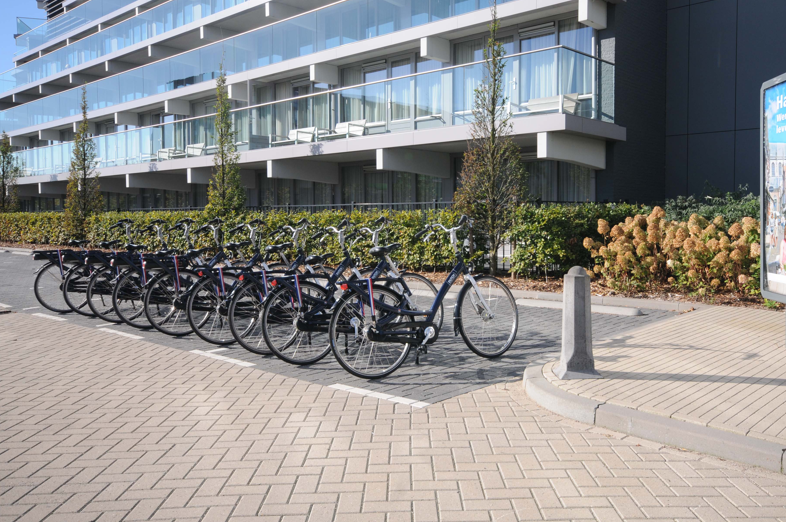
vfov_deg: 40.9
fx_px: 698
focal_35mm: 32
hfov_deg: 58.5
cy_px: 229
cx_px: 453
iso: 200
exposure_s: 1/320
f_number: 9
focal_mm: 18
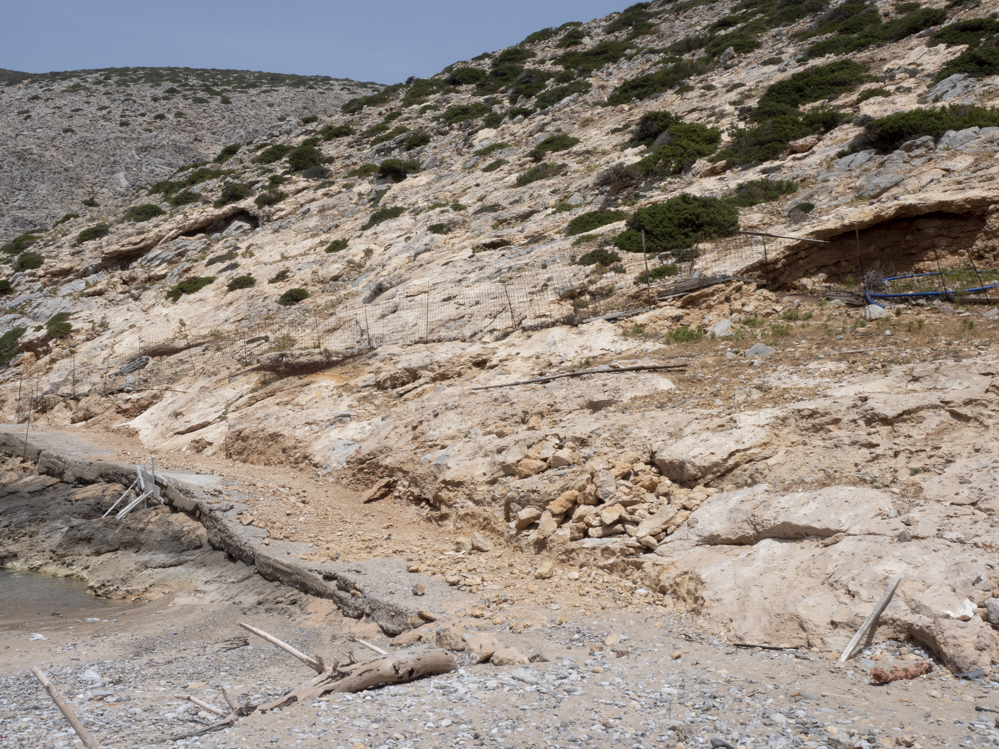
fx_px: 1154
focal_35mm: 40
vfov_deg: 36.0
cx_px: 500
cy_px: 374
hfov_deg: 46.8
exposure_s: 1/125
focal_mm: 20
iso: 200
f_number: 20
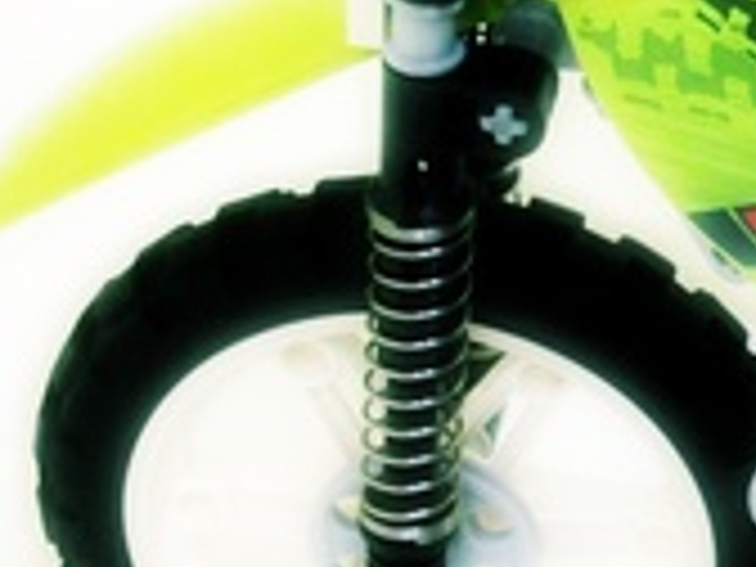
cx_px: 1278
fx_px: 3647
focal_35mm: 167
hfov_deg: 11.2
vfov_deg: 8.9
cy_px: 225
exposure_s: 1/20
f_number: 2.4
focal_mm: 4.28
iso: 100
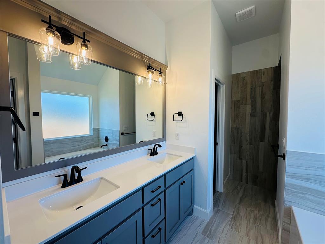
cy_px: 122
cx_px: 162
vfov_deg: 85.7
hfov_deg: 102.1
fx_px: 131
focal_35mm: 14
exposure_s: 1/146
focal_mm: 2.22
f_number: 2.2
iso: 40
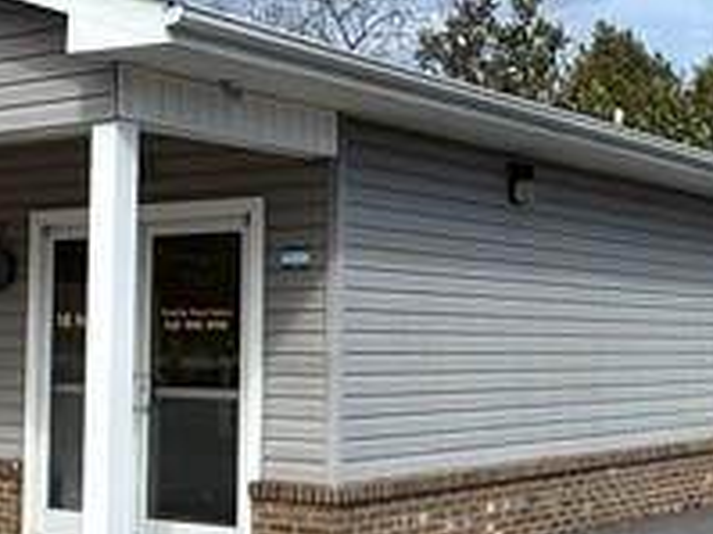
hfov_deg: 27.0
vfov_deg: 20.4
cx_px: 362
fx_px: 1482
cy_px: 226
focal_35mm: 72
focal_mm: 2.22
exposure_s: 1/2415
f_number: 2.2
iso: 50
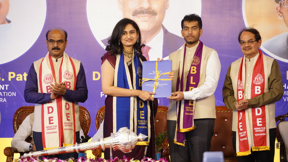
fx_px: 1421
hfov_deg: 11.6
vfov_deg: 6.5
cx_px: 144
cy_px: 74
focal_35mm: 186
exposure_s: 1/250
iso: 2000
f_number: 5.6
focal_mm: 118
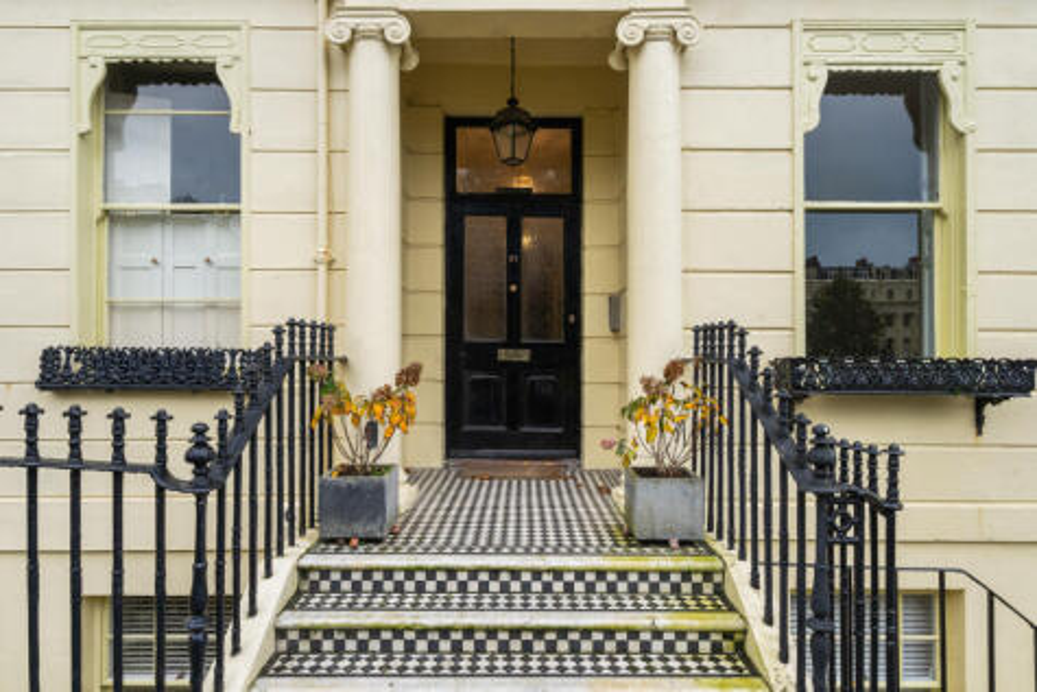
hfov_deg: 84.0
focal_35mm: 20
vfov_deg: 62.0
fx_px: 576
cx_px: 518
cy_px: 346
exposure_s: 1/40
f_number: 10
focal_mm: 20
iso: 500
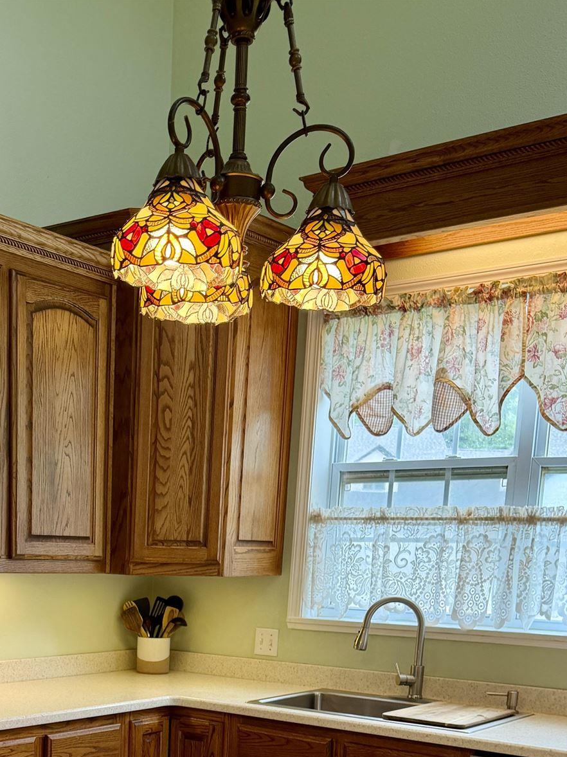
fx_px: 1027
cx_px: 103
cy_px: 739
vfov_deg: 36.7
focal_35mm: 47
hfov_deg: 30.0
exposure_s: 1/120
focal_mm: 6.76
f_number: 1.78
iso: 80
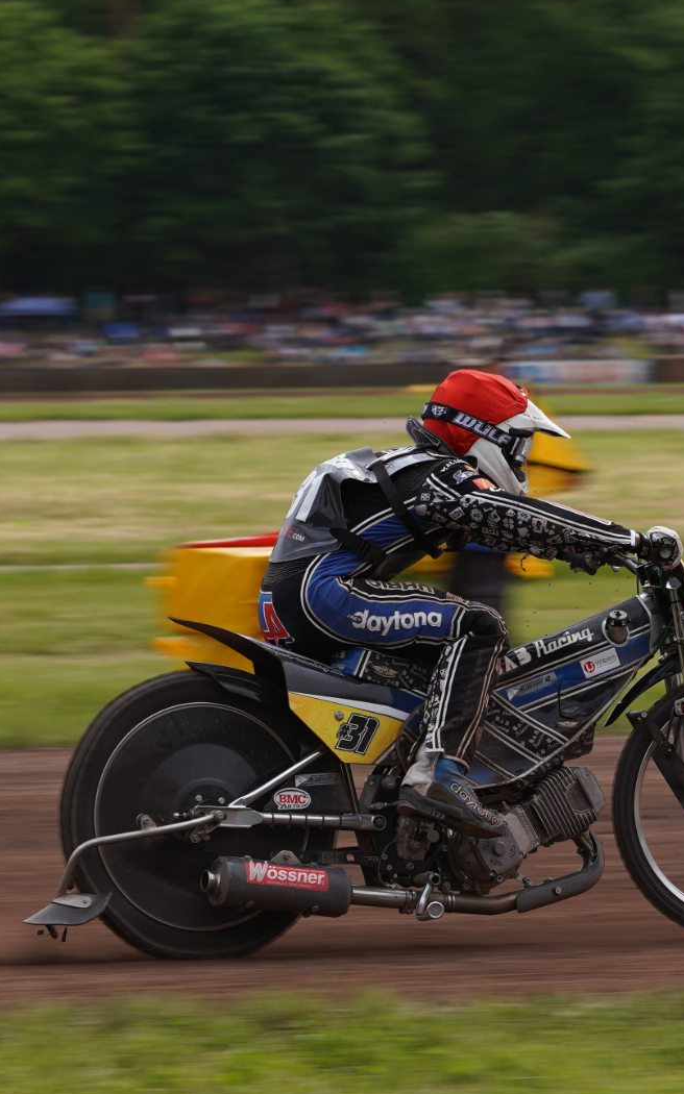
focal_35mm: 233
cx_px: 514
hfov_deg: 5.6
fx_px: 6951
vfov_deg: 9.0
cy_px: 547
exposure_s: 1/500
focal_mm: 100
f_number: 7.1
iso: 160
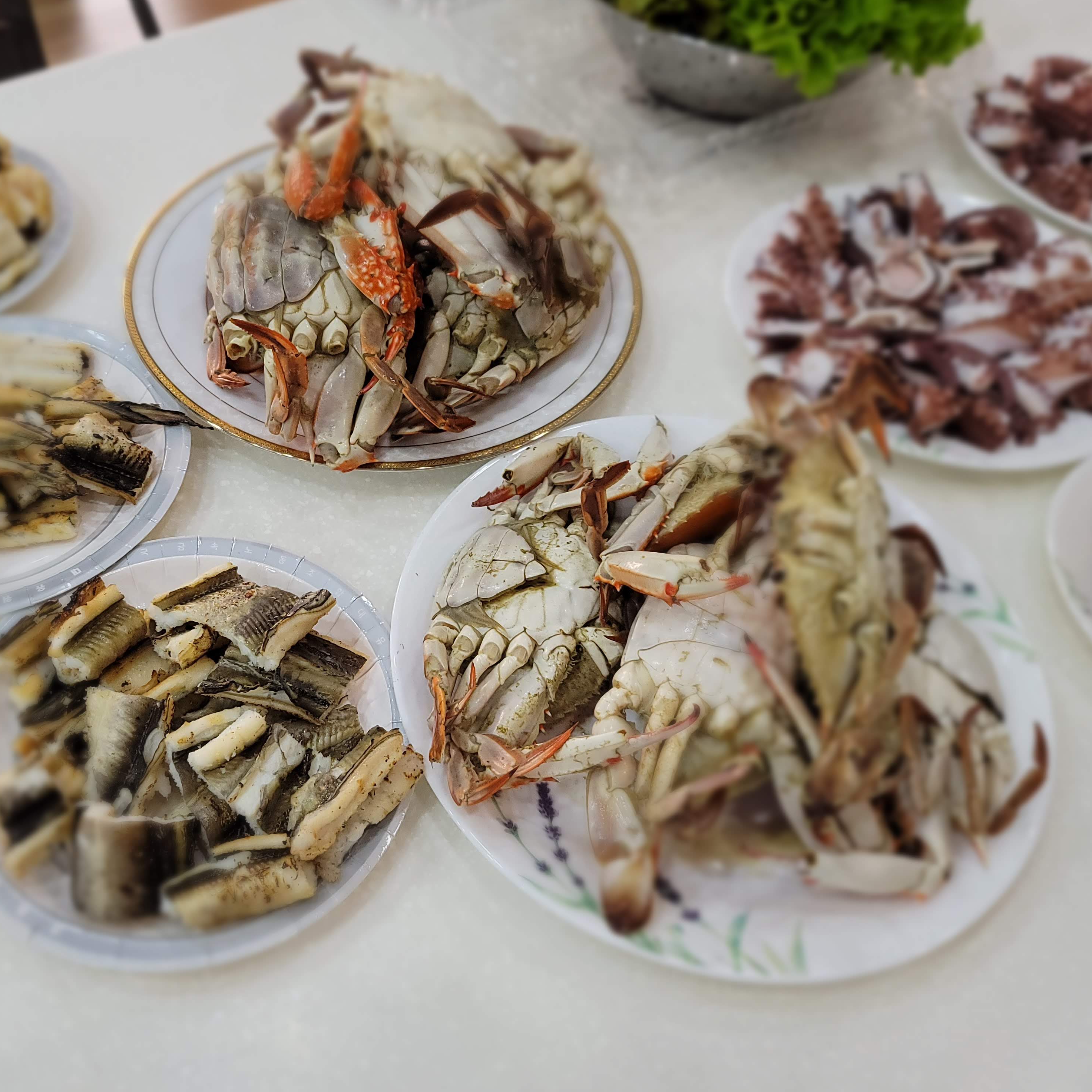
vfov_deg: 54.0
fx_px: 1071
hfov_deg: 53.1
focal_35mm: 30
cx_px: 375
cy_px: 542
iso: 200
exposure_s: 1/60
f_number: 1.8
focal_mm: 7
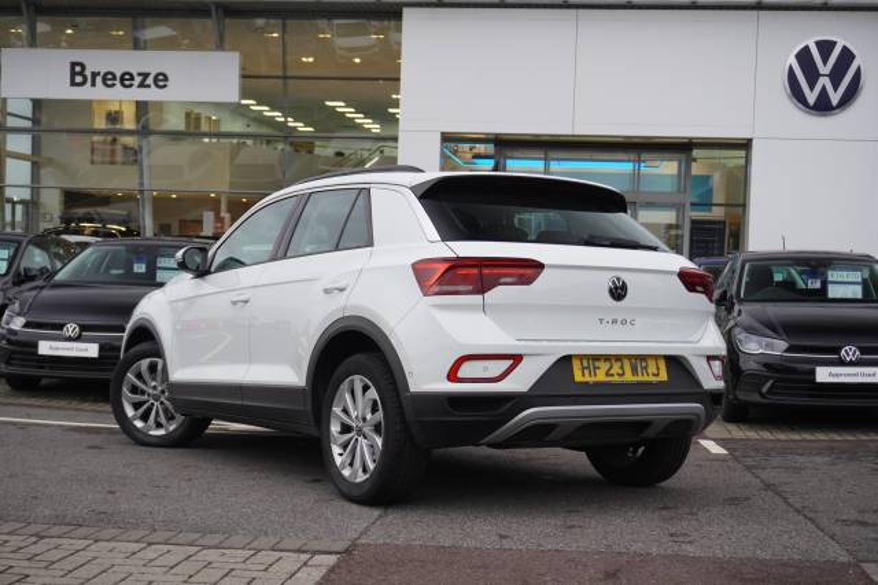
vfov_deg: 26.5
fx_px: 1243
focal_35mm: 51
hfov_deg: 38.9
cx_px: 439
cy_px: 292
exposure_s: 1/160
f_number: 5
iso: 1000
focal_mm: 34
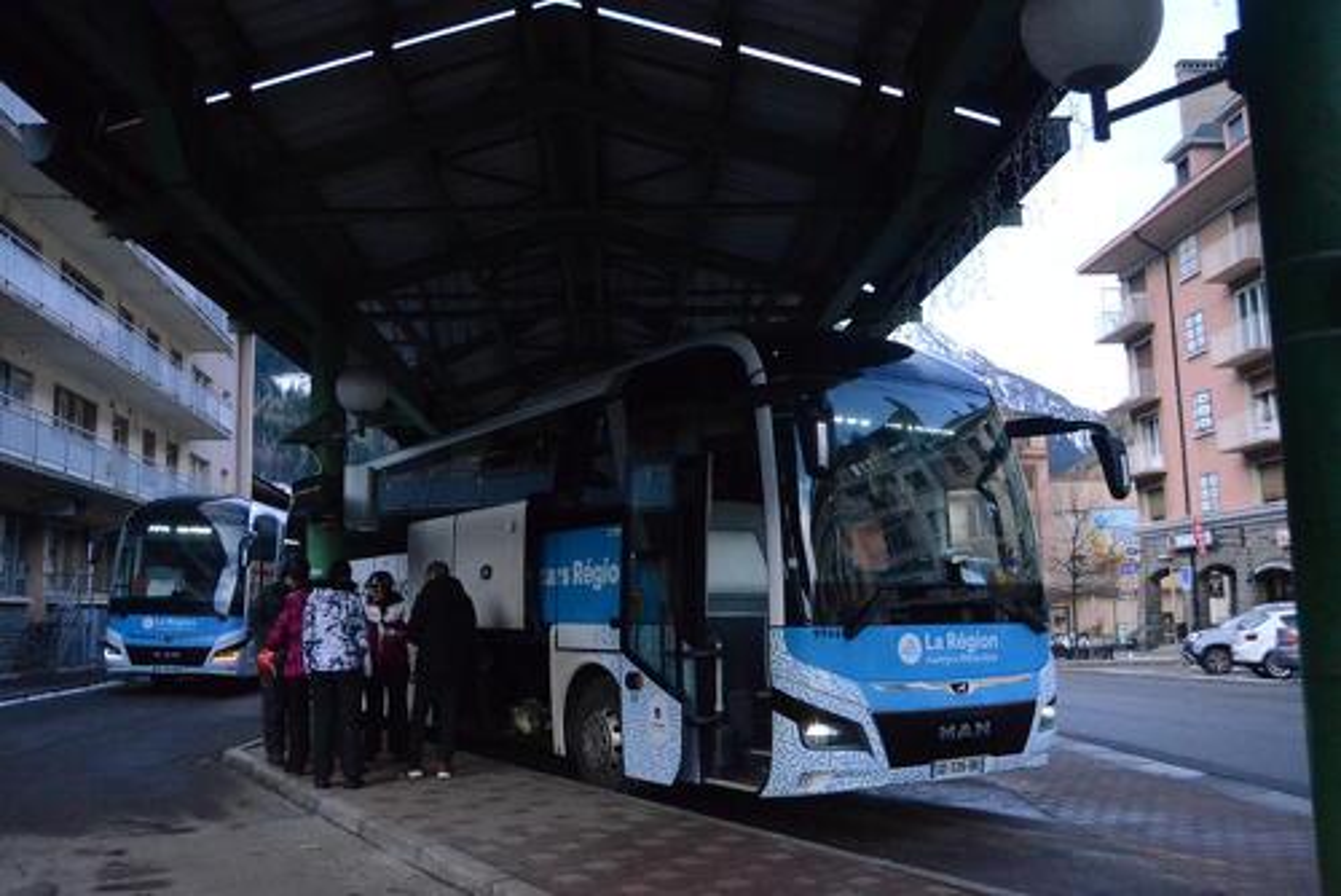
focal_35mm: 30
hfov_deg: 61.9
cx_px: 670
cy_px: 448
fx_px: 1118
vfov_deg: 43.7
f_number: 3.5
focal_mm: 20
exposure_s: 1/8000
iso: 6400
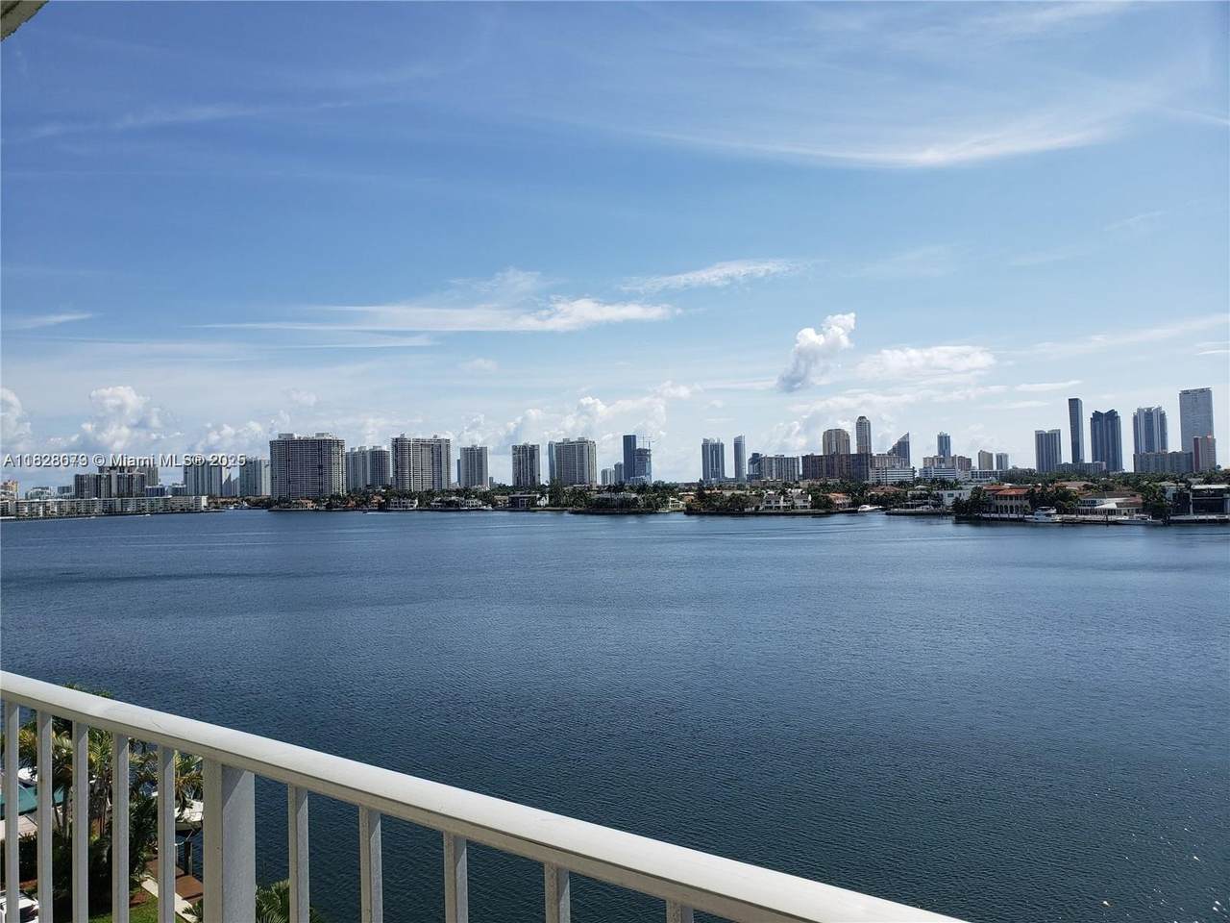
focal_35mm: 26
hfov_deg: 67.3
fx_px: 924
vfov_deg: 53.1
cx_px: 615
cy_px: 462
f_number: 2.4
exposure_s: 1/2230
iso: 50
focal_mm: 4.3
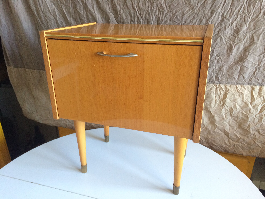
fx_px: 222
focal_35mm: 29
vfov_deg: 48.2
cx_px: 132
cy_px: 100
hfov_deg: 61.7
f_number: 2.2
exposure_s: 1/33
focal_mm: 4.15
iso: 250
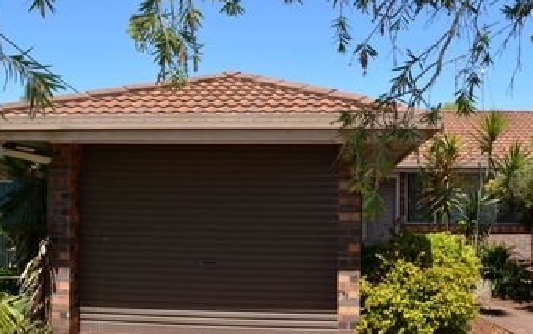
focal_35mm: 38
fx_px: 552
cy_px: 181
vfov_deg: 33.6
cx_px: 309
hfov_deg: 51.3
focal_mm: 18
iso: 100
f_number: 7.1
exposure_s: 1/200
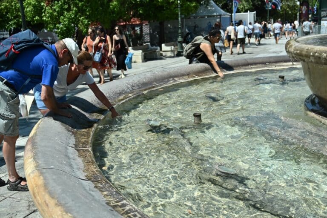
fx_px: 372
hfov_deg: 47.4
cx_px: 164
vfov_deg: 32.6
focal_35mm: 41
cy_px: 109
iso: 200
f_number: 4
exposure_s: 1/3200
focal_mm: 27.5
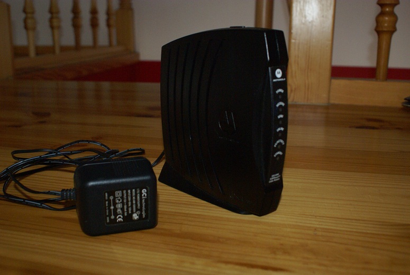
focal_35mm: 39
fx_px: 445
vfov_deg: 34.3
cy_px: 138
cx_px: 205
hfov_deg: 49.5
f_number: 5.6
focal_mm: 26
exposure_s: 1/60
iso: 400
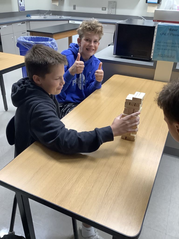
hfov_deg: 45.4
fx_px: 214
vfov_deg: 58.4
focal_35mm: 31
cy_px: 120
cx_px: 90
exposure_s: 1/60
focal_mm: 3.3
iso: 250
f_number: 2.4
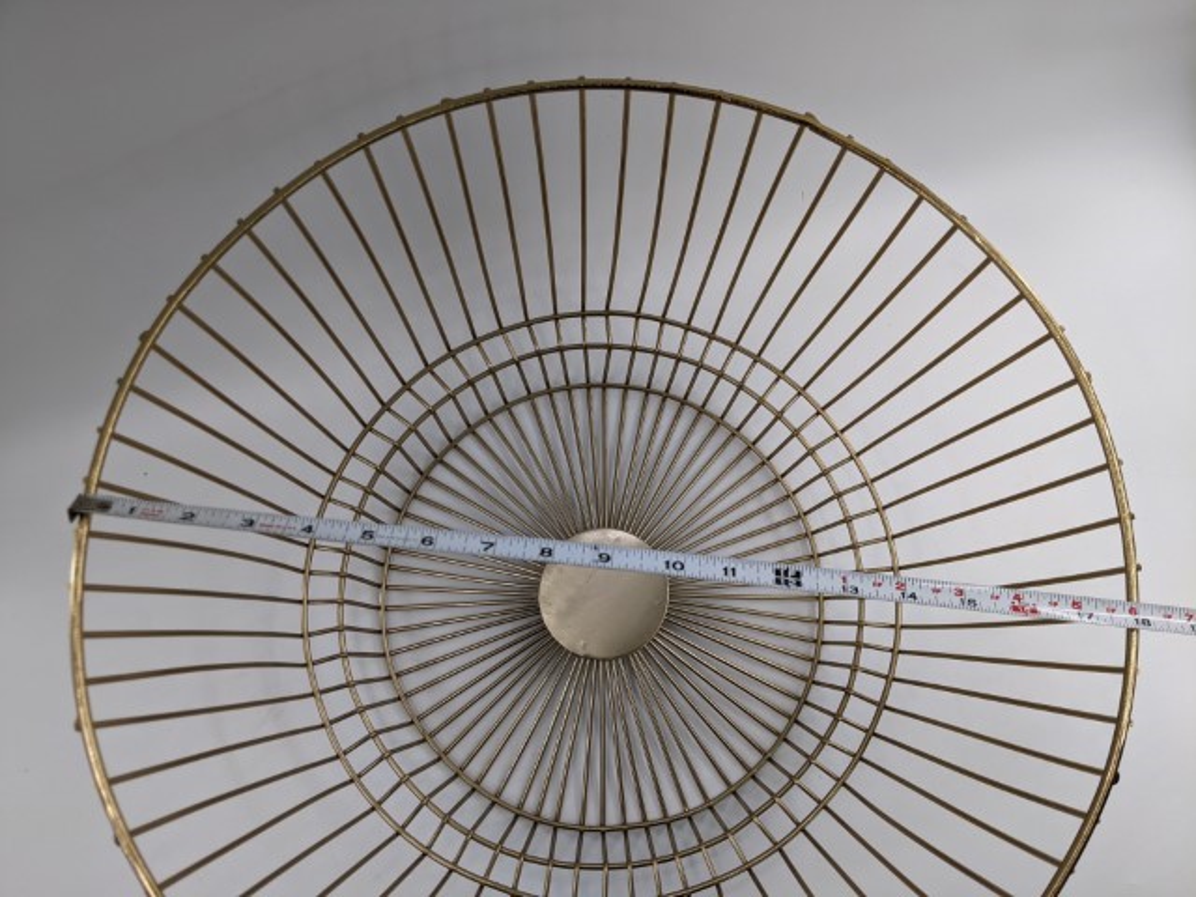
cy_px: 448
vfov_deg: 51.4
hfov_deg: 65.3
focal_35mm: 27
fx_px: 933
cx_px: 598
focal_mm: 4.44
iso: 78
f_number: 1.8
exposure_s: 1/489
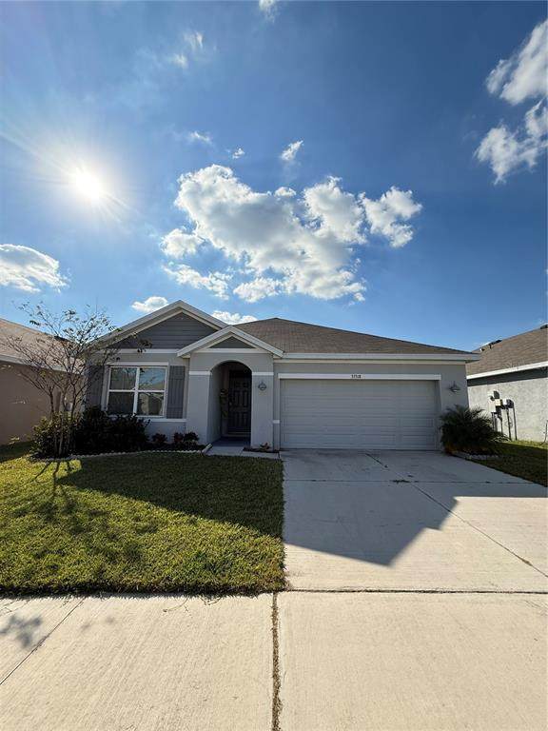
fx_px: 296
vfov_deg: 102.1
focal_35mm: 14
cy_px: 366
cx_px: 274
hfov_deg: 85.7
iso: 50
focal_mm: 2.22
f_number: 2.2
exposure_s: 1/2092
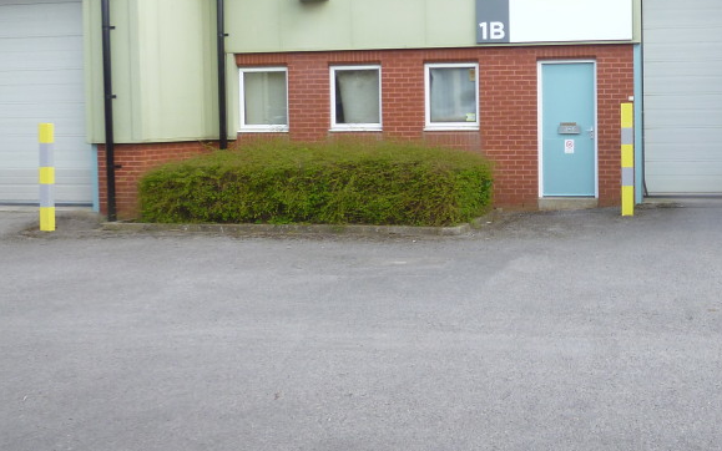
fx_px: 886
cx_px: 576
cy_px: 151
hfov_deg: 42.4
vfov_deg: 28.4
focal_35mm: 45
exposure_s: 1/400
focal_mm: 4.3
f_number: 2.5
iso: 100
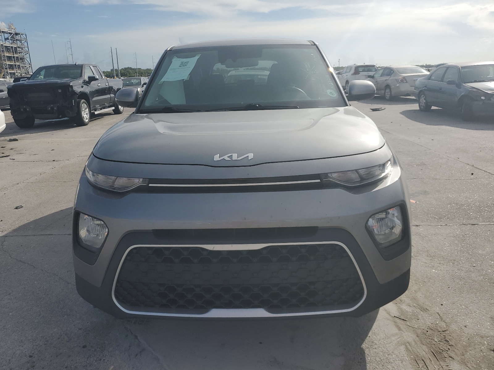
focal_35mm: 26
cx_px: 247
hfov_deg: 67.3
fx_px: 371
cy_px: 185
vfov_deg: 53.1
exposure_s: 1/5000
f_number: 1.5
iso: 50
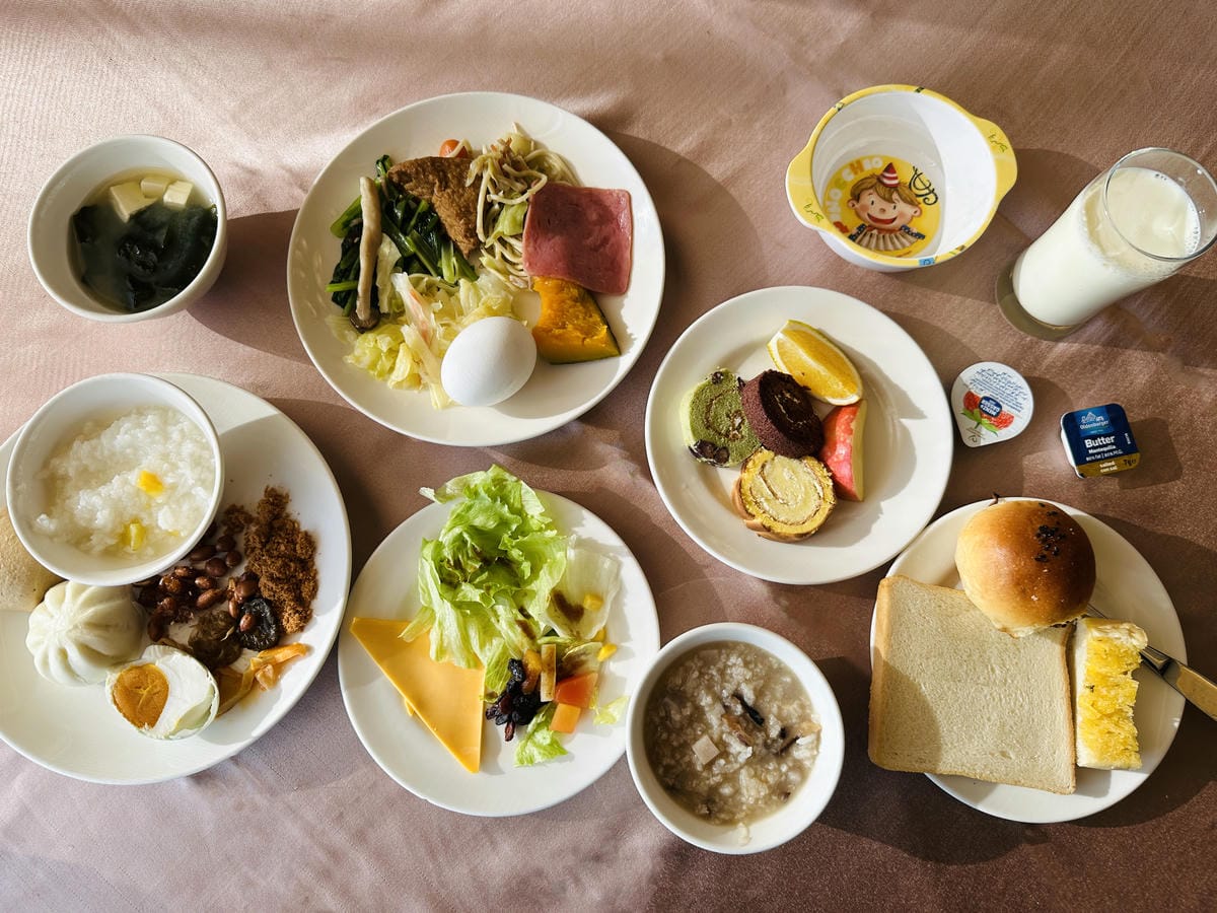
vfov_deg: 56.8
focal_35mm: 24
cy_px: 456
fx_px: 844
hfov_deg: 71.6
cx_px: 608
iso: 80
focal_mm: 6.86
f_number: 1.78
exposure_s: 1/642
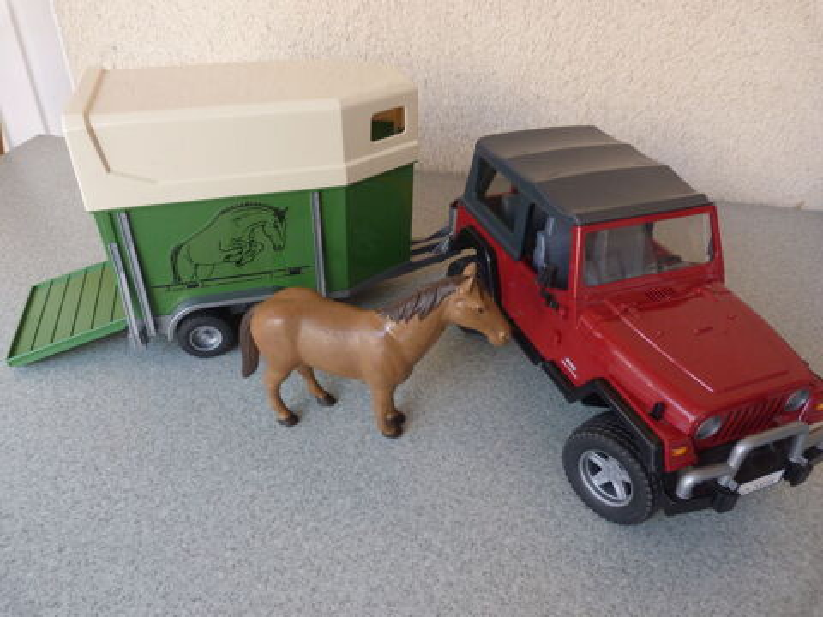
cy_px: 308
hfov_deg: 69.4
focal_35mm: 25
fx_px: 594
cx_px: 412
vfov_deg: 54.9
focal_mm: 4.5
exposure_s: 1/60
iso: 125
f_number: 2.8
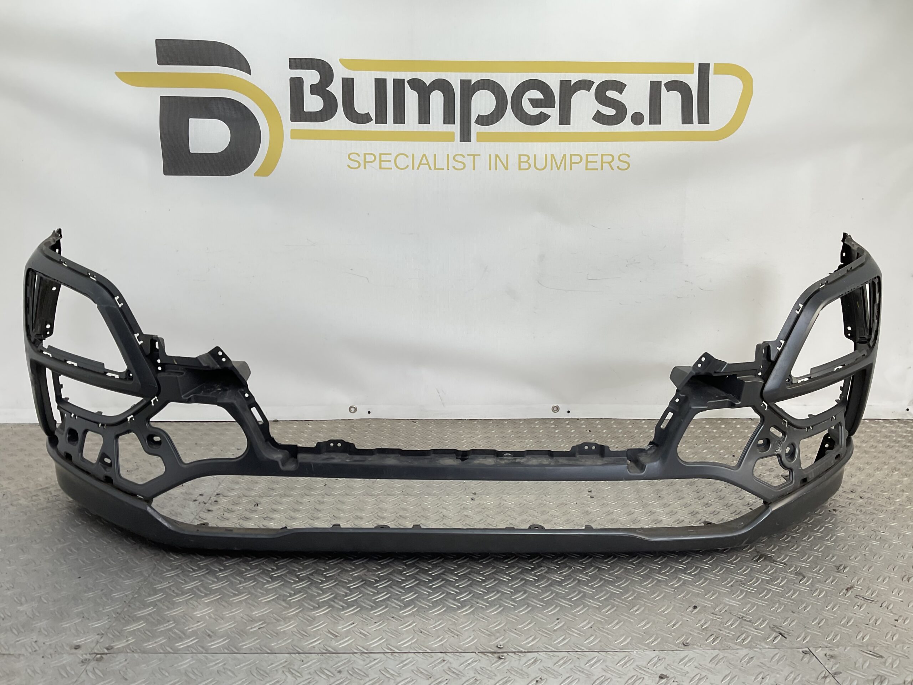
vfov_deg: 48.2
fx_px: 765
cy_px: 342
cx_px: 456
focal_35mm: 29
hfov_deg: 61.7
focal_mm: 3
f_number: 1.8
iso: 16
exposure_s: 1/183
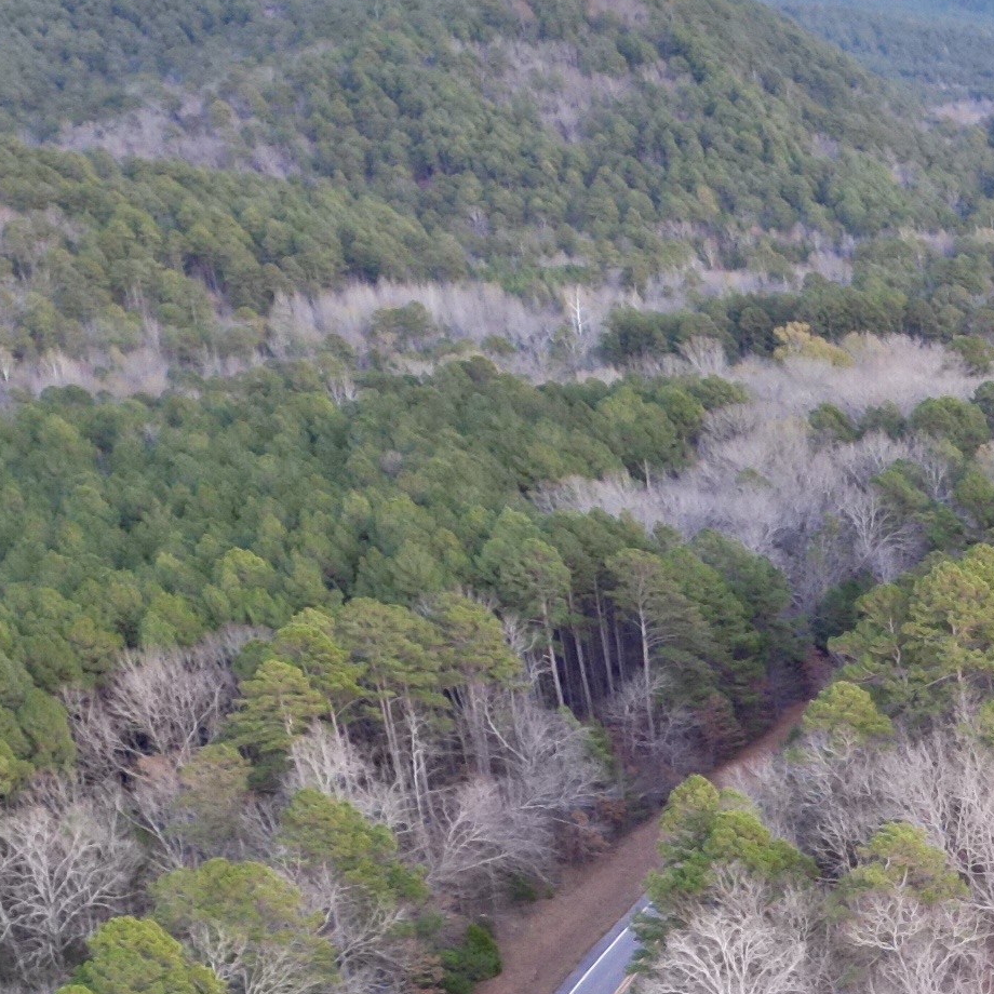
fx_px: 3021
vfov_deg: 17.4
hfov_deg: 16.2
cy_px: 1341
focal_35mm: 93
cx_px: 1707
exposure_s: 1/15
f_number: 1.7
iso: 160
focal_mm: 6.72
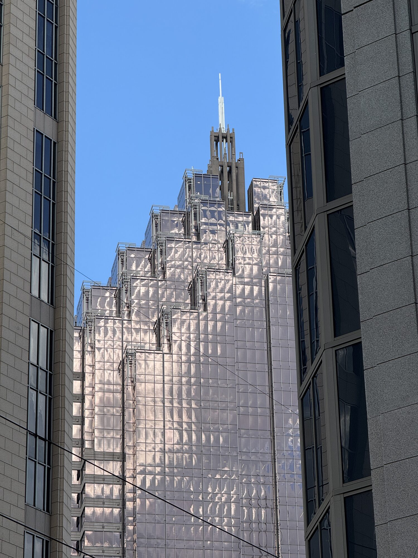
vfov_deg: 16.4
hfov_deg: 12.3
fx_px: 1932
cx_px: 209
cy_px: 279
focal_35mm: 120
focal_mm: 15.66
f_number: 2.8
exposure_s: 1/558
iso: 50
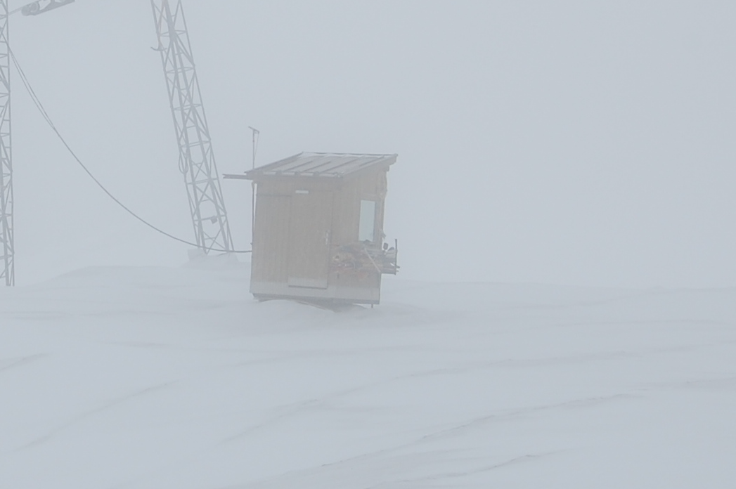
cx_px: 66
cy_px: 159
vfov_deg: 12.2
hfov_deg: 18.0
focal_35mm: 112
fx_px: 2288
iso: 200
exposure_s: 1/500
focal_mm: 26
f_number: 11
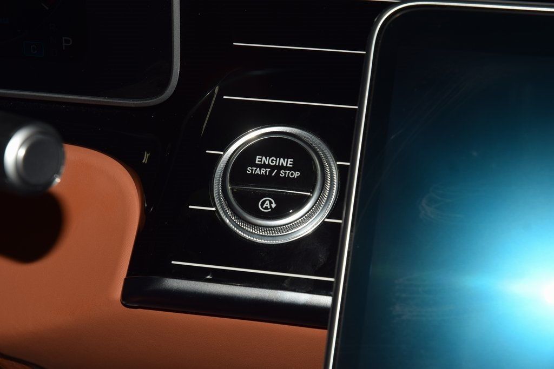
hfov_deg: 19.5
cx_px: 277
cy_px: 184
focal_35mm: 105
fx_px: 1616
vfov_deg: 13.0
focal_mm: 70
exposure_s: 1/125
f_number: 8
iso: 100
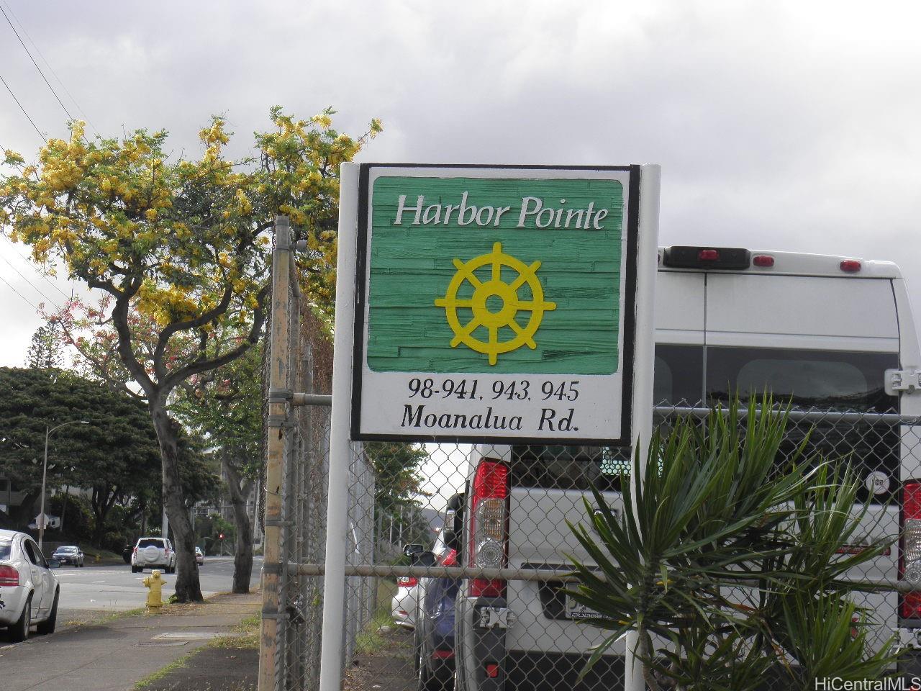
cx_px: 460
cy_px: 346
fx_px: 2235
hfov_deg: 23.3
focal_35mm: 84
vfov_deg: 17.6
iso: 64
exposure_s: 1/160
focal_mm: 15.11
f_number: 4.5
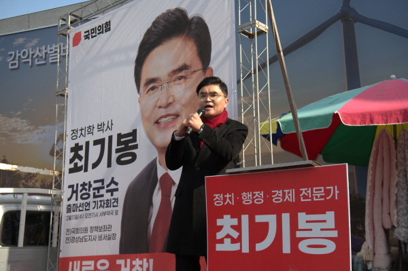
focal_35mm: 50
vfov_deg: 26.9
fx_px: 566
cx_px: 204
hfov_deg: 39.6
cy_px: 136
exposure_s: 1/250
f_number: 5.6
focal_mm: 50
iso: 125
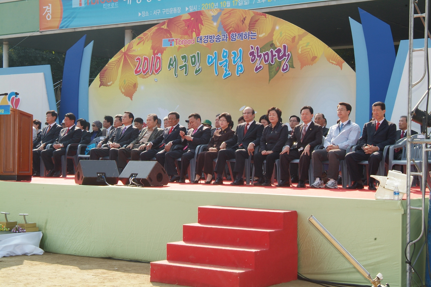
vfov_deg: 21.6
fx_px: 754
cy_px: 144
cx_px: 216
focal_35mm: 63
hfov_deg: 31.9
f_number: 9.5
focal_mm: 42
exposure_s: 1/125
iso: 400
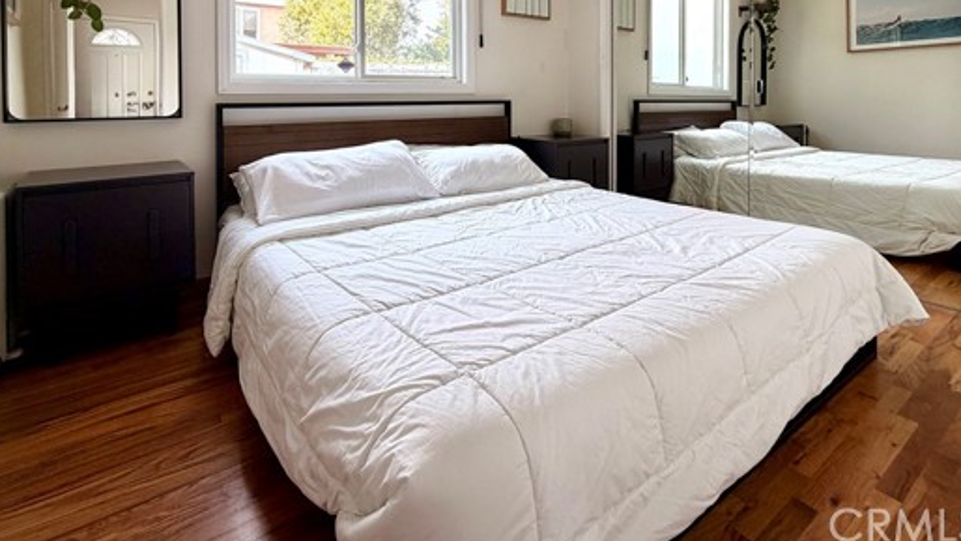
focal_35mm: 19
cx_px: 454
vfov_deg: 54.1
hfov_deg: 89.5
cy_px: 103
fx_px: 484
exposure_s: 1/120
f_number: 2.2
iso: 64
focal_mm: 2.22
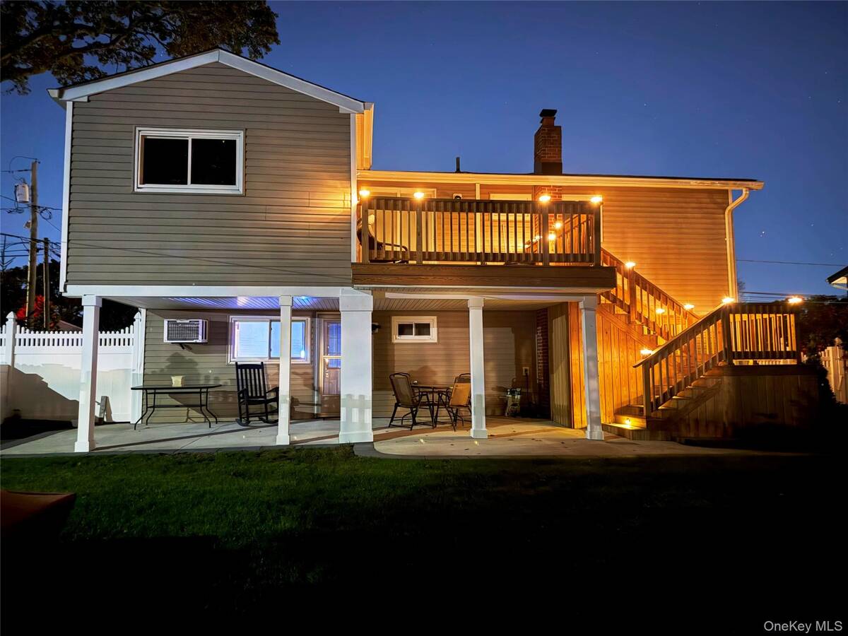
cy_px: 318
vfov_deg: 56.8
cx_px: 424
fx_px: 588
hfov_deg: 71.6
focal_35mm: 24
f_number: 1.78
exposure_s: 1/2
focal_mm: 6.76
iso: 2500
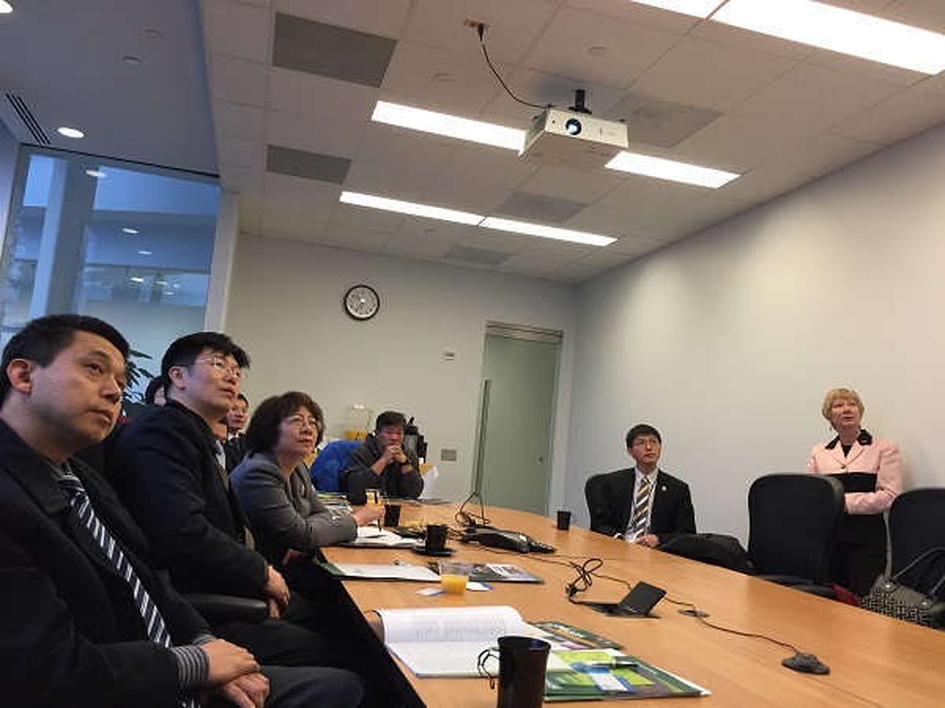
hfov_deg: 61.7
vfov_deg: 48.2
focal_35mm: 29
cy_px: 354
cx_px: 472
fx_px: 792
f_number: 2.2
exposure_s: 1/30
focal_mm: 4.15
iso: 50
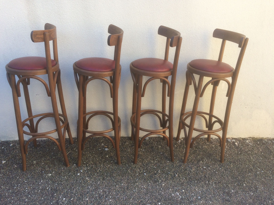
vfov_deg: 48.2
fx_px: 230
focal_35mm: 29
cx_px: 137
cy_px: 102
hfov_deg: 61.7
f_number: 2.2
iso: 32
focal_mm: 4.15
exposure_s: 1/285
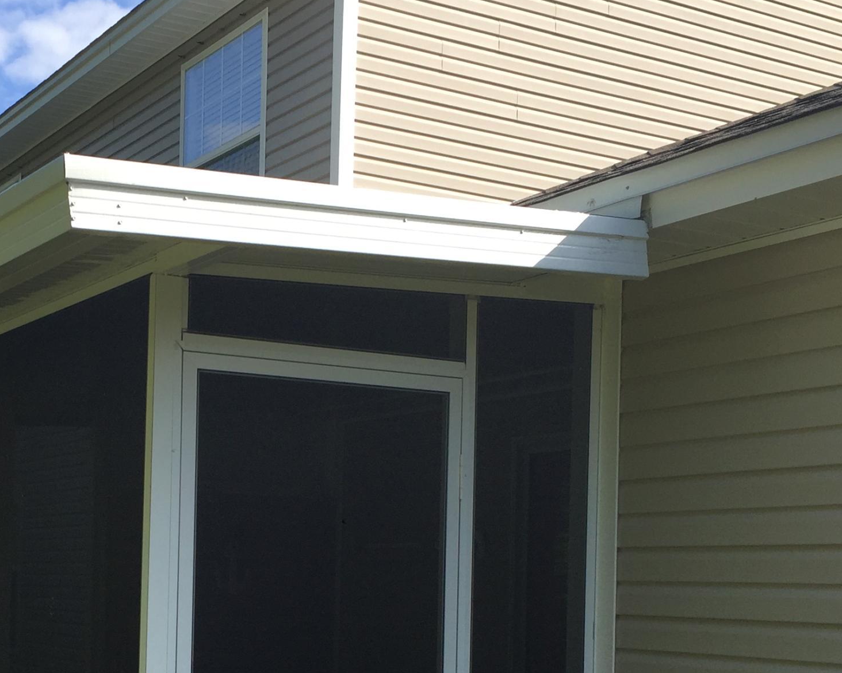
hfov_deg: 31.9
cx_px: 217
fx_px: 1445
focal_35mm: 58
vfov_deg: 25.7
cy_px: 562
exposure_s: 1/942
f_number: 2.2
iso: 32
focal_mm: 4.15
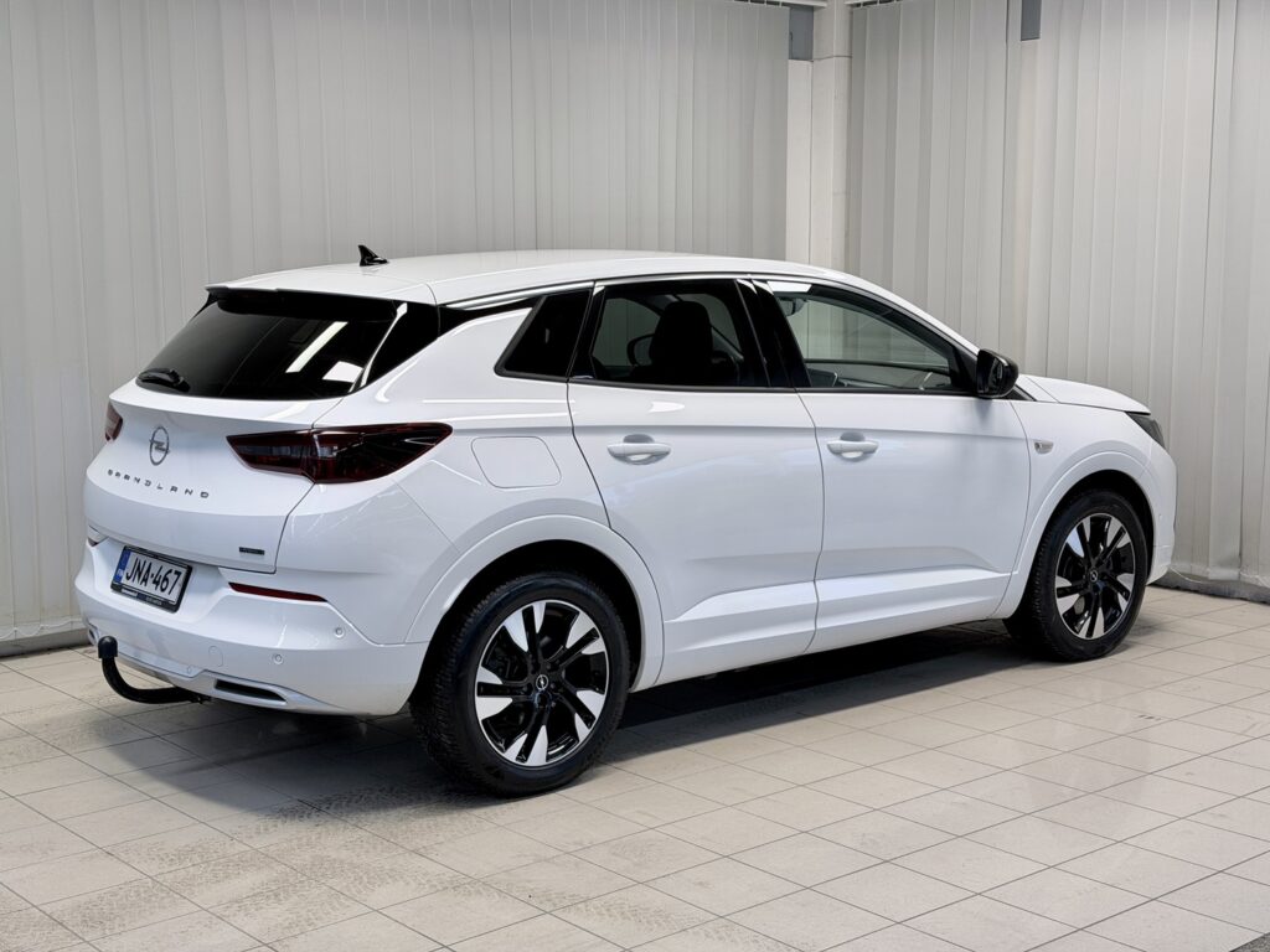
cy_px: 476
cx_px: 635
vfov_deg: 30.3
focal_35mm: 48
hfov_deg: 39.7
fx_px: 1761
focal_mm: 6.76
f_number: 1.78
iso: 50
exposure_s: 1/100
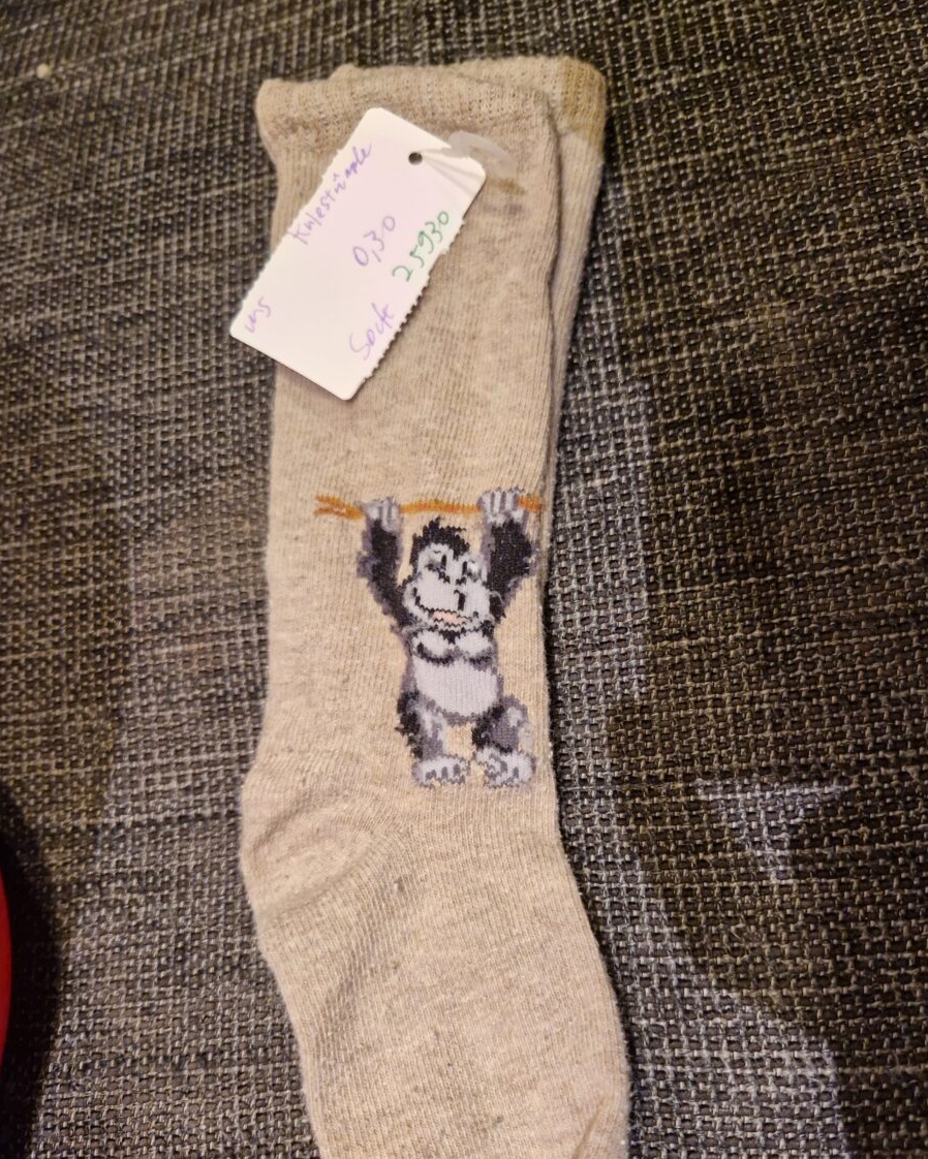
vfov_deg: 61.7
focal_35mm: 28
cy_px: 686
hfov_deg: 51.3
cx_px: 538
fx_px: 961
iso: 640
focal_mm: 5.4
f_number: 1.8
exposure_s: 1/100
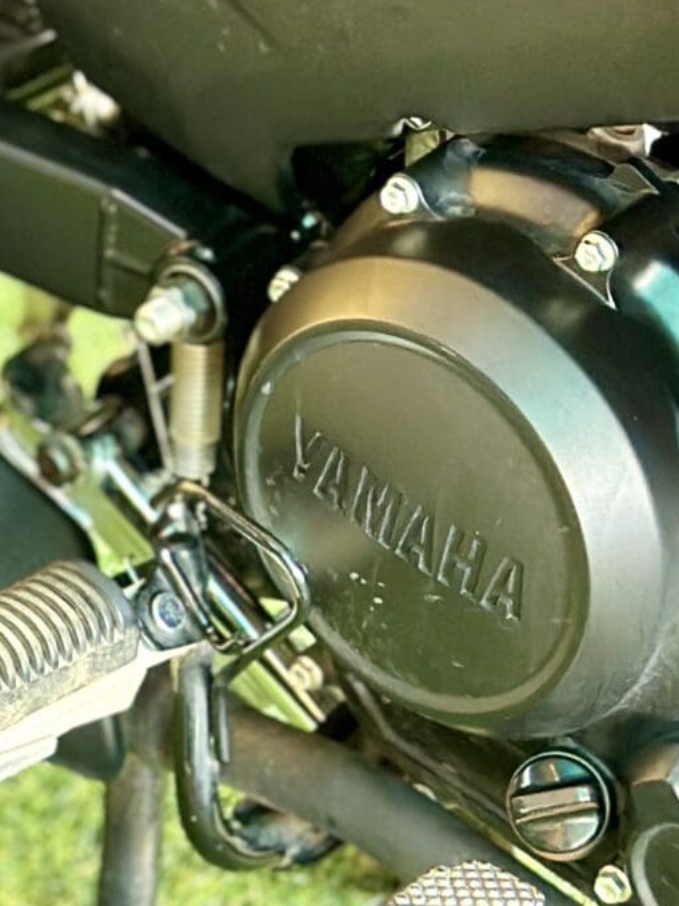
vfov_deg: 10.6
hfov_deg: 8.1
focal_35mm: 181
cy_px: -379
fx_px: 4735
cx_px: -215
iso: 320
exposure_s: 1/33
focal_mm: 6.86
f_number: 1.78
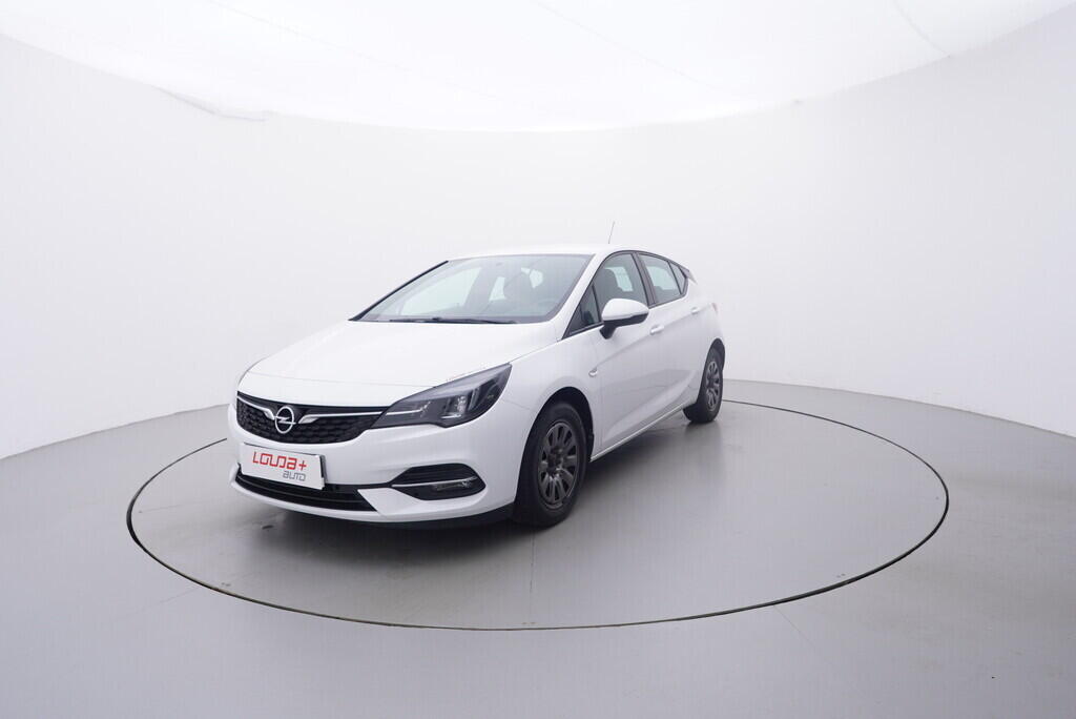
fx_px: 673
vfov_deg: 56.2
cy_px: 360
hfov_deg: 77.3
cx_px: 538
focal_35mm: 22
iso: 200
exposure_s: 1/80
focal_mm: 15
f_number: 5
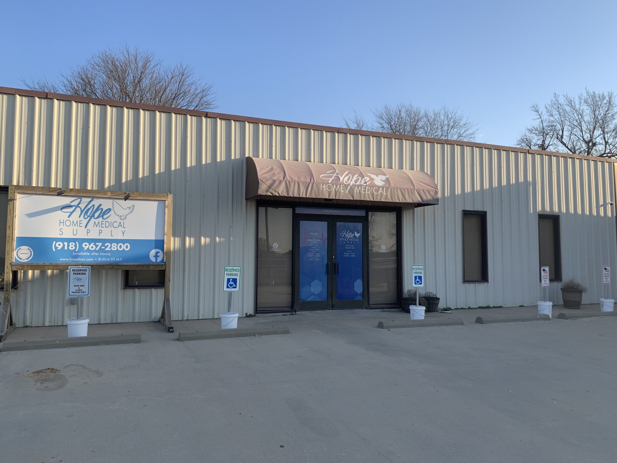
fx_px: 463
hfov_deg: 67.3
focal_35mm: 26
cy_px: 232
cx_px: 308
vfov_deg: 53.1
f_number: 1.8
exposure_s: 1/1111
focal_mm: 4.25
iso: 25
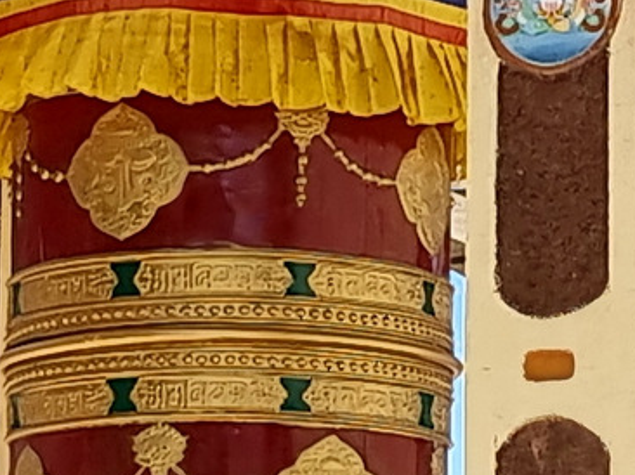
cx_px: 338
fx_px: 1540
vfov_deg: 17.4
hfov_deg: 23.3
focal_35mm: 84
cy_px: 374
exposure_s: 1/526
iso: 50
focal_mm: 6.7
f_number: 1.8
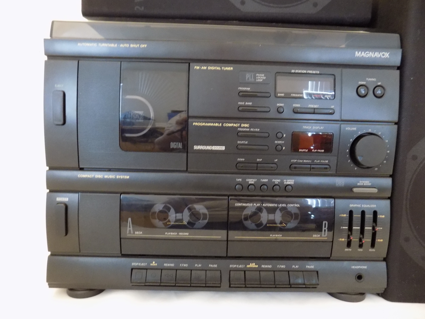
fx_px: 282
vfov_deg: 58.9
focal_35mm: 23
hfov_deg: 73.9
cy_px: 160
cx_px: 212
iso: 400
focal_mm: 4
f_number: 3.1
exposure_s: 1/3
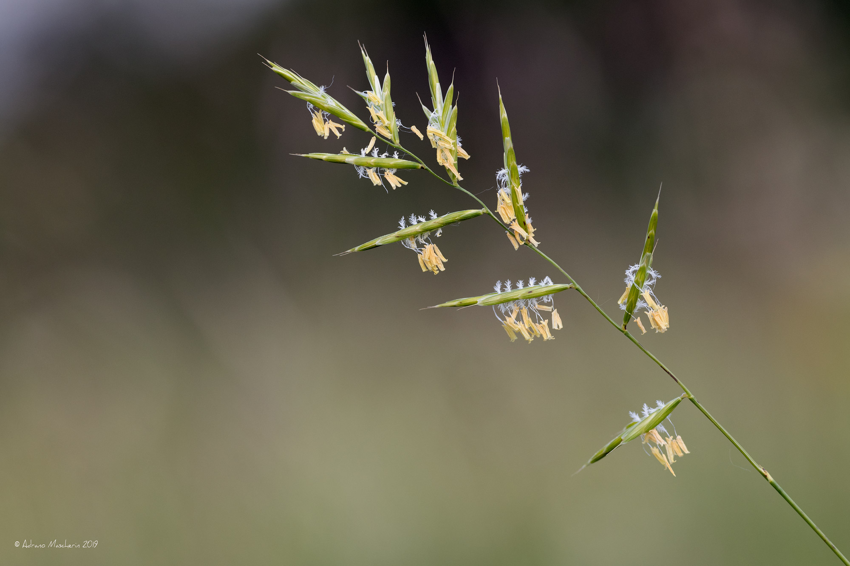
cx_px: 425
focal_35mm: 180
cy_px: 283
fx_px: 4249
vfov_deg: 7.6
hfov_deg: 11.4
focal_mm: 180
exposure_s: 1/500
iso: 400
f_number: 9
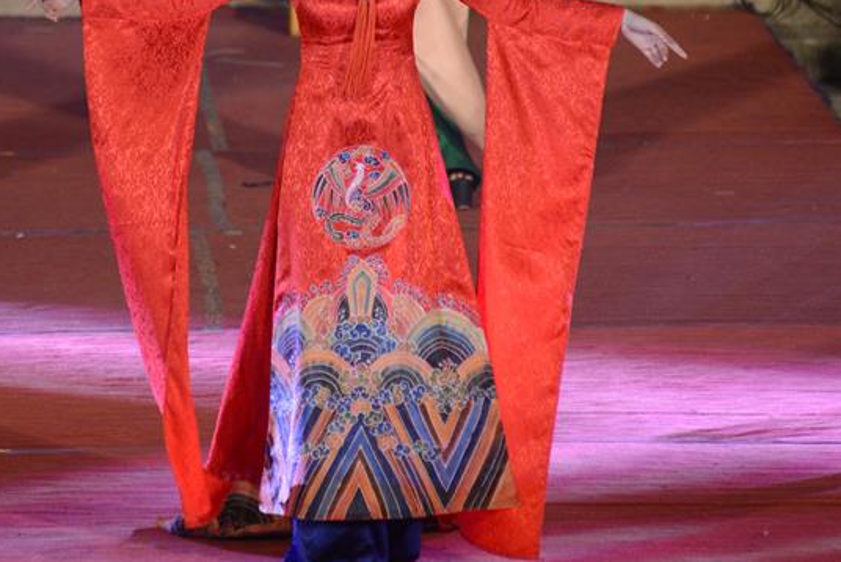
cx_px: 370
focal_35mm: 382
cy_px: 81
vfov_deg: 3.6
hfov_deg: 5.4
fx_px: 8928
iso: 2000
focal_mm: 200
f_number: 4
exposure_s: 1/640
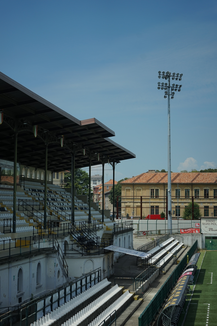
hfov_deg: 19.5
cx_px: 108
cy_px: 163
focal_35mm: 70
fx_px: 633
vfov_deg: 28.8
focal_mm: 70
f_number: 4.5
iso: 100
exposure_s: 1/1600
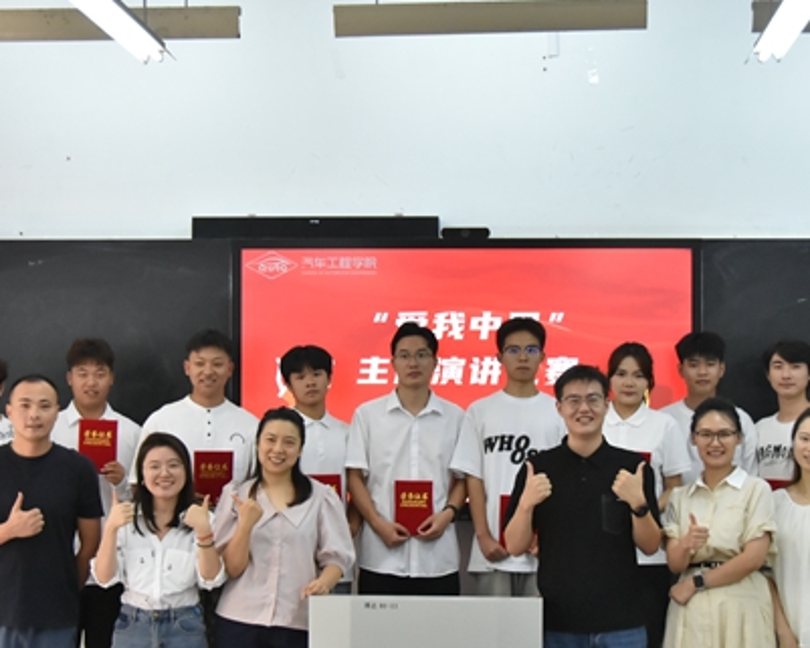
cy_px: 363
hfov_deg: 25.8
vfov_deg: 20.8
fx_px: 1767
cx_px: 454
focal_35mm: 74
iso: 2000
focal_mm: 35
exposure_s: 1/200
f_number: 4.2
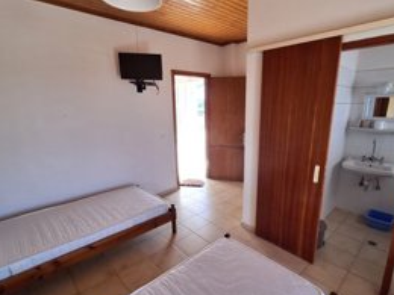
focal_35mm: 18
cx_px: 221
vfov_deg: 71.6
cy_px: 154
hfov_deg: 87.3
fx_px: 205
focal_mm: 1.74
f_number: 2.2
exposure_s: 1/60
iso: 50
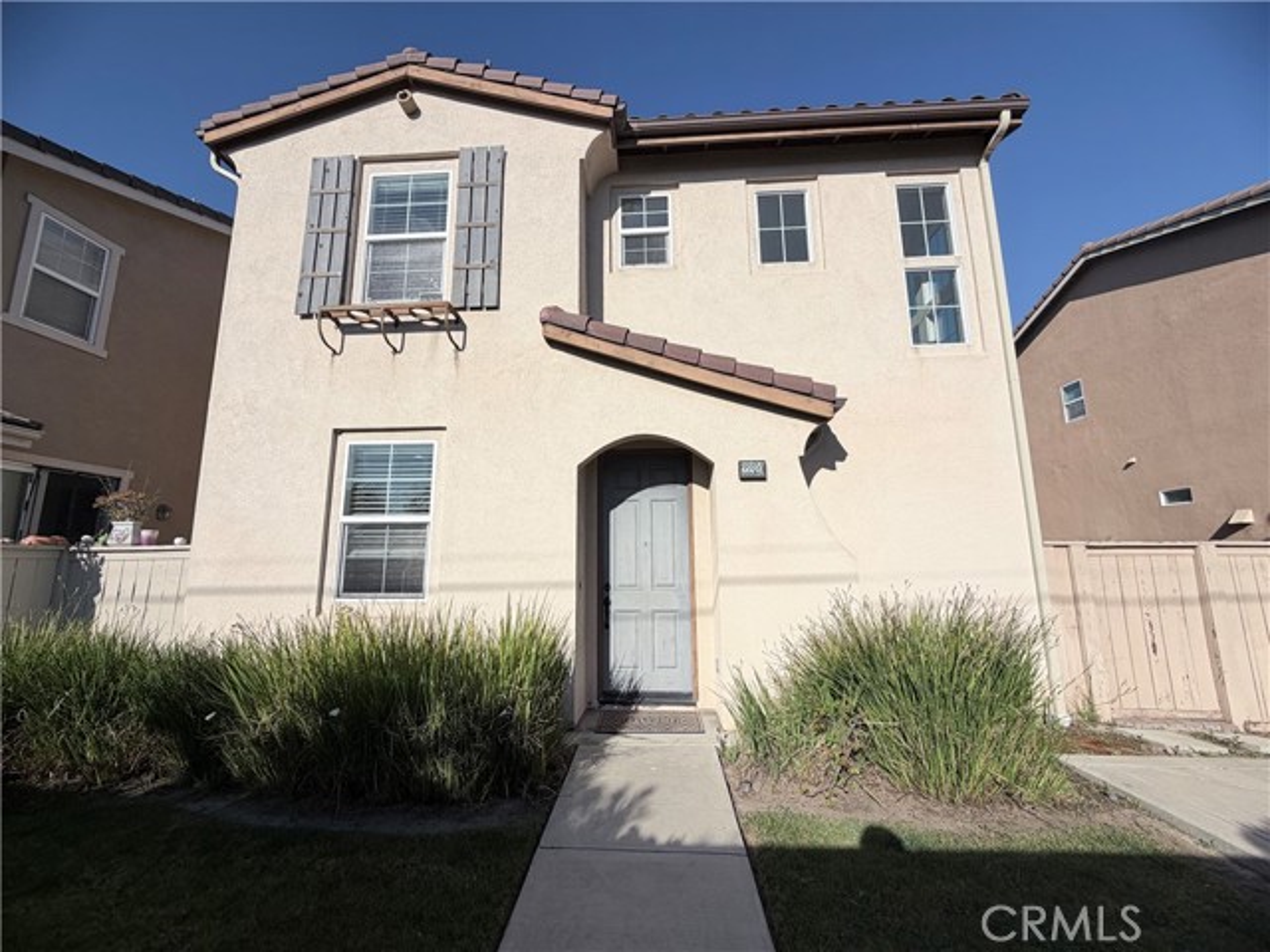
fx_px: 514
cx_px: 635
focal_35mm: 14
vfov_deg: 85.7
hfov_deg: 102.1
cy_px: 476
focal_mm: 2.22
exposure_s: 1/2024
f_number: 2.2
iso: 20
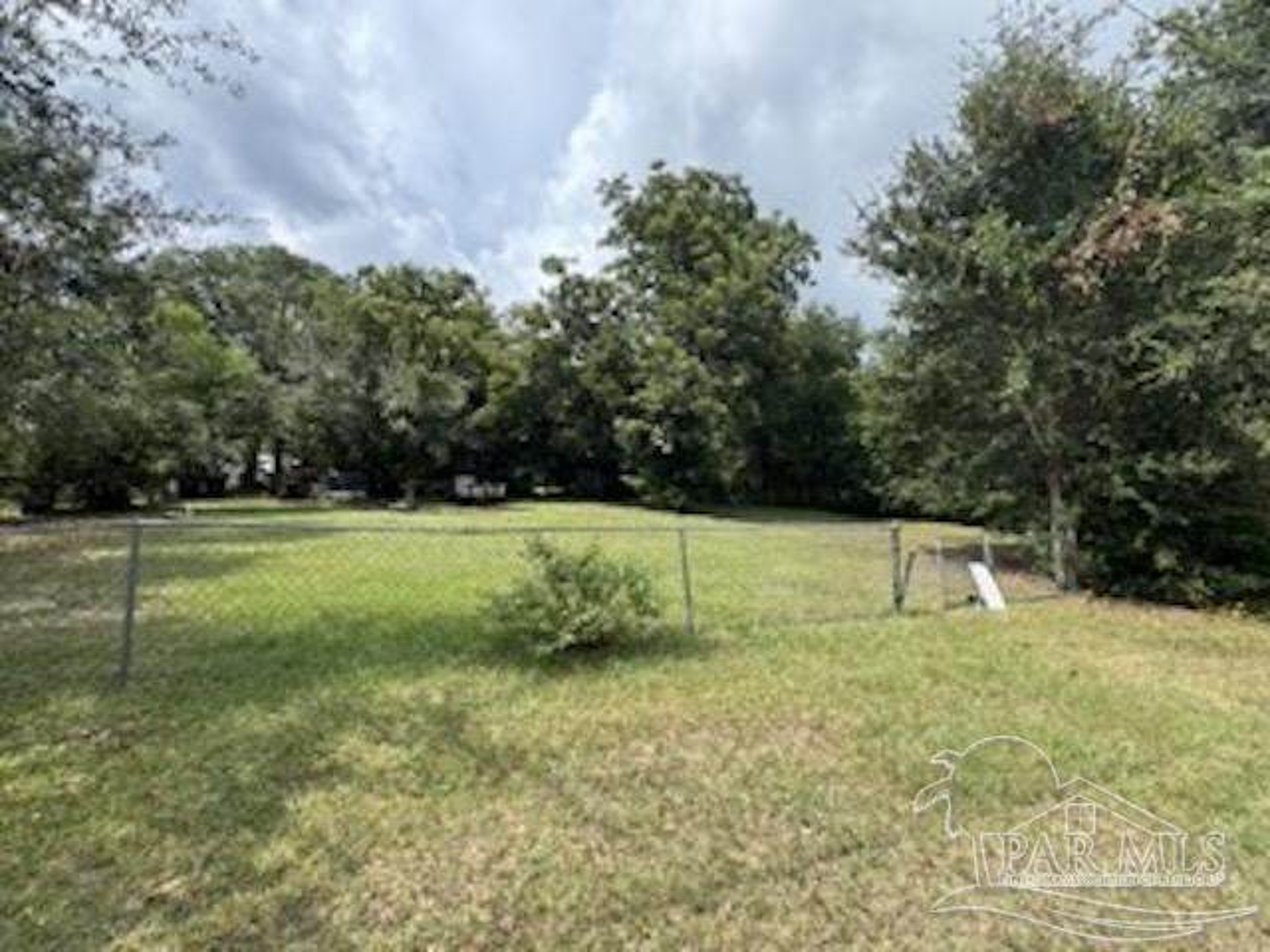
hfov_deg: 102.1
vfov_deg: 85.7
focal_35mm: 14
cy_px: 476
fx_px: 514
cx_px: 635
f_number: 2.2
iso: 40
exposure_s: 1/720
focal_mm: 2.22
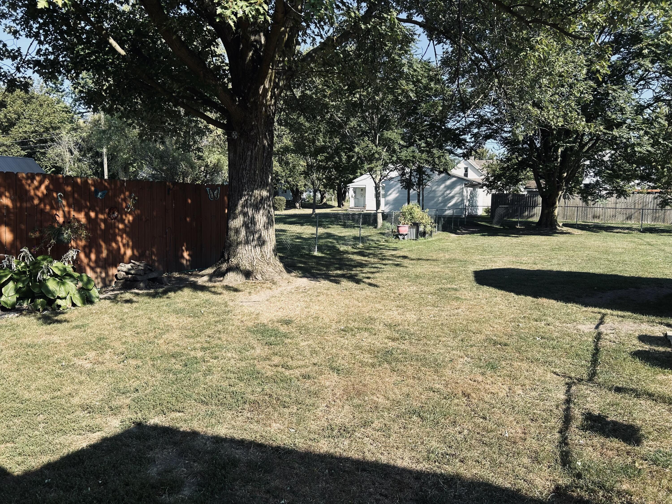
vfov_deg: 53.1
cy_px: 252
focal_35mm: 26
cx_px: 336
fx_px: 505
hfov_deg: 67.3
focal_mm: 5.7
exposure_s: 1/1575
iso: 50
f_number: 1.5
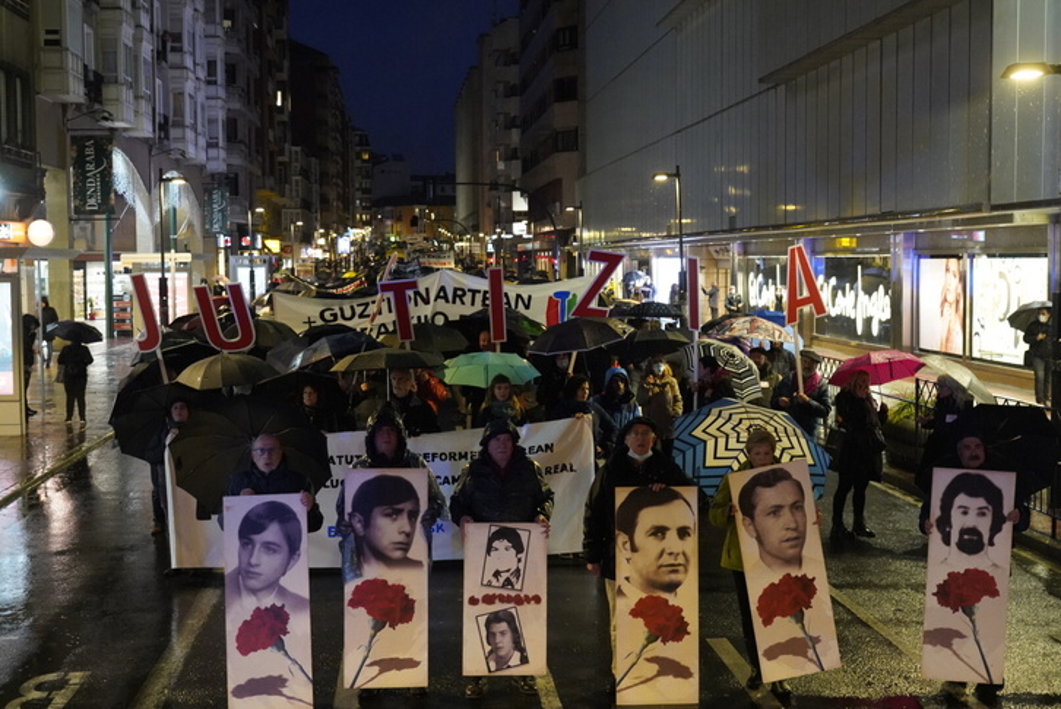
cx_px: 530
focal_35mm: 50
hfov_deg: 39.6
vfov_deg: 27.0
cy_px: 354
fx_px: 1474
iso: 10000
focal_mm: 50
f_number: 4
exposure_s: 1/160
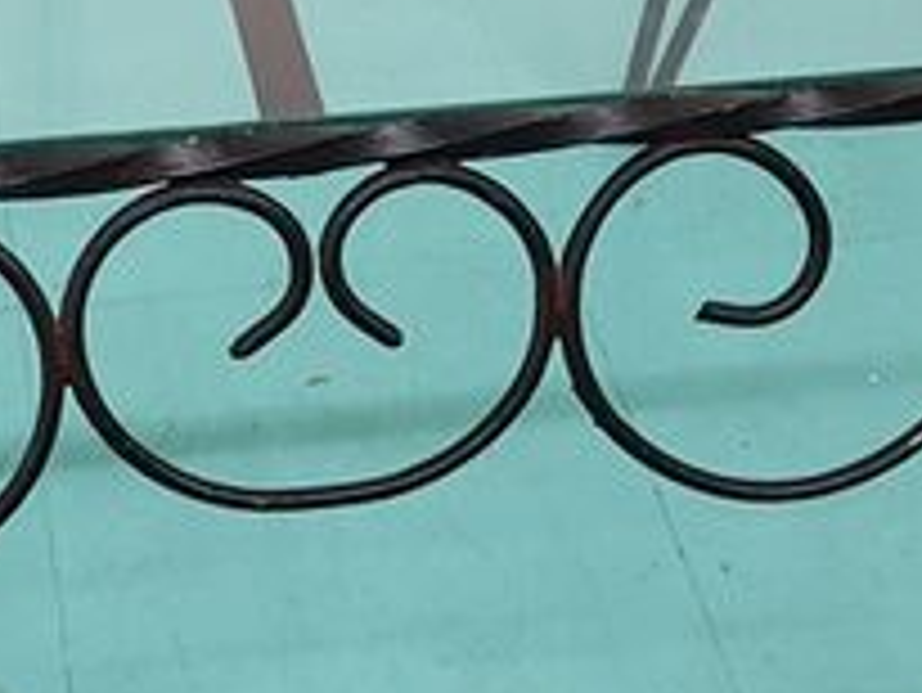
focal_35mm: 81
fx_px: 2159
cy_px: -45
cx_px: 180
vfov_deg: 17.7
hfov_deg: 23.7
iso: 200
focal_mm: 4.2
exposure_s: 1/20
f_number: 1.7
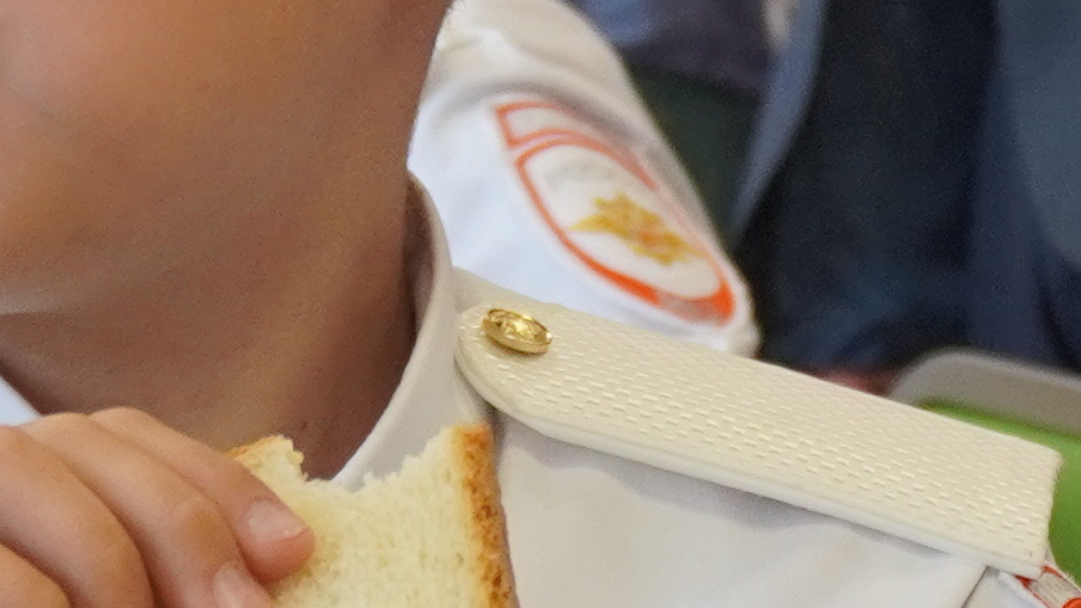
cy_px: 640
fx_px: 8070
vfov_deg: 4.3
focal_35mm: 281
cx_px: 574
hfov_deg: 7.7
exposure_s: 1/160
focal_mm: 27
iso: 640
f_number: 4.5
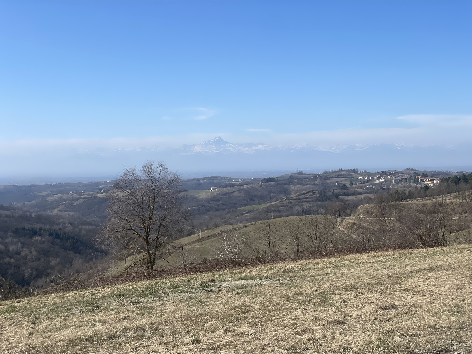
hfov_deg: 36.8
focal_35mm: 52
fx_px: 709
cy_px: 177
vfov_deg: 28.0
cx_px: 236
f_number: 2
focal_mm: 6
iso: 32
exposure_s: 1/2994
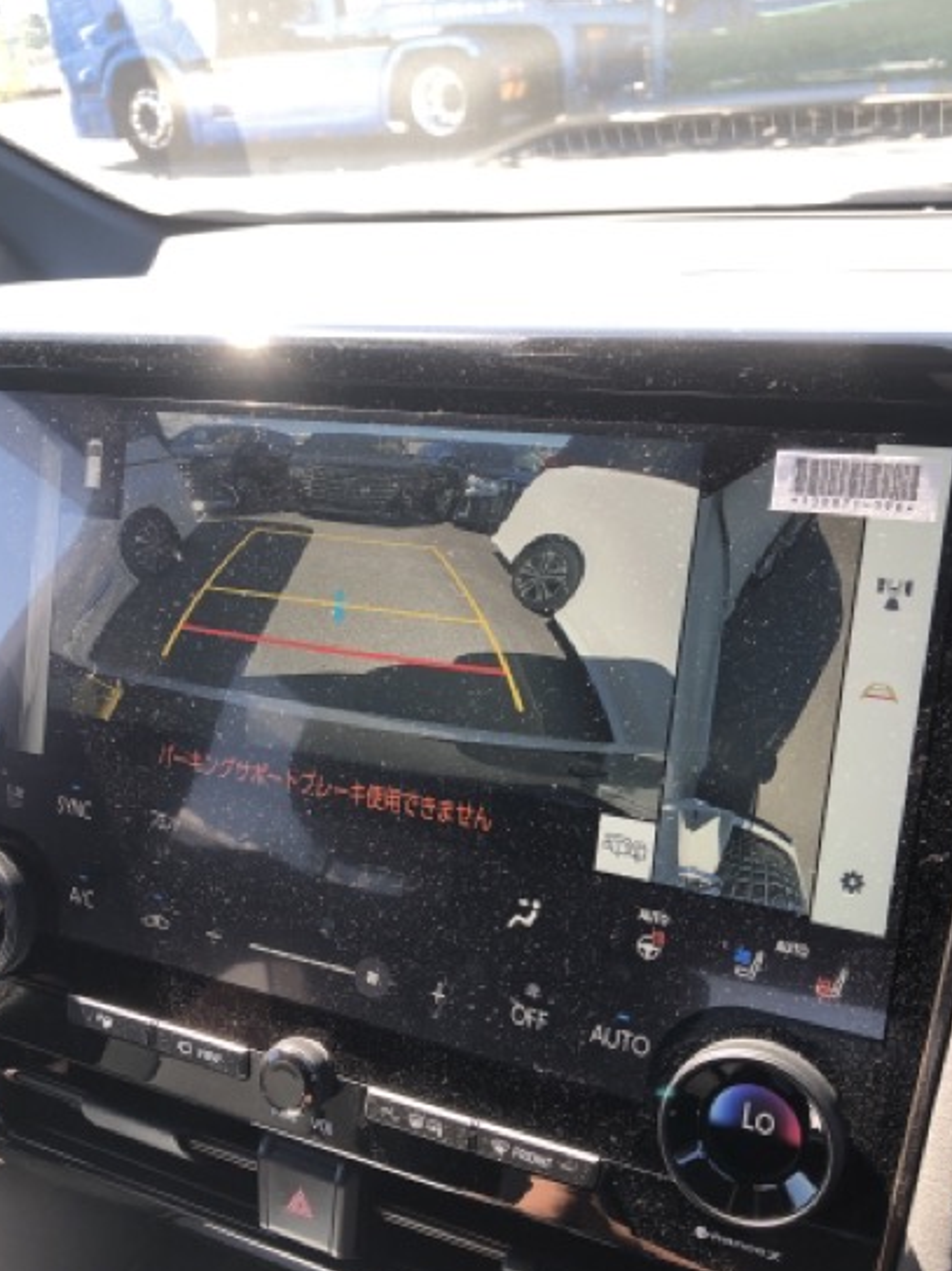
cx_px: 456
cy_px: 742
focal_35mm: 33
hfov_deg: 42.9
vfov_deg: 55.1
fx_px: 1211
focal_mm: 3.99
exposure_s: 1/120
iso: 25
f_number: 1.8
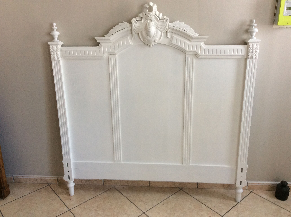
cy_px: 108
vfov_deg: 44.1
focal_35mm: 32
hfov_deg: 56.9
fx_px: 269
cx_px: 146
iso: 80
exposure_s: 1/25
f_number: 2.4
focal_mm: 3.3
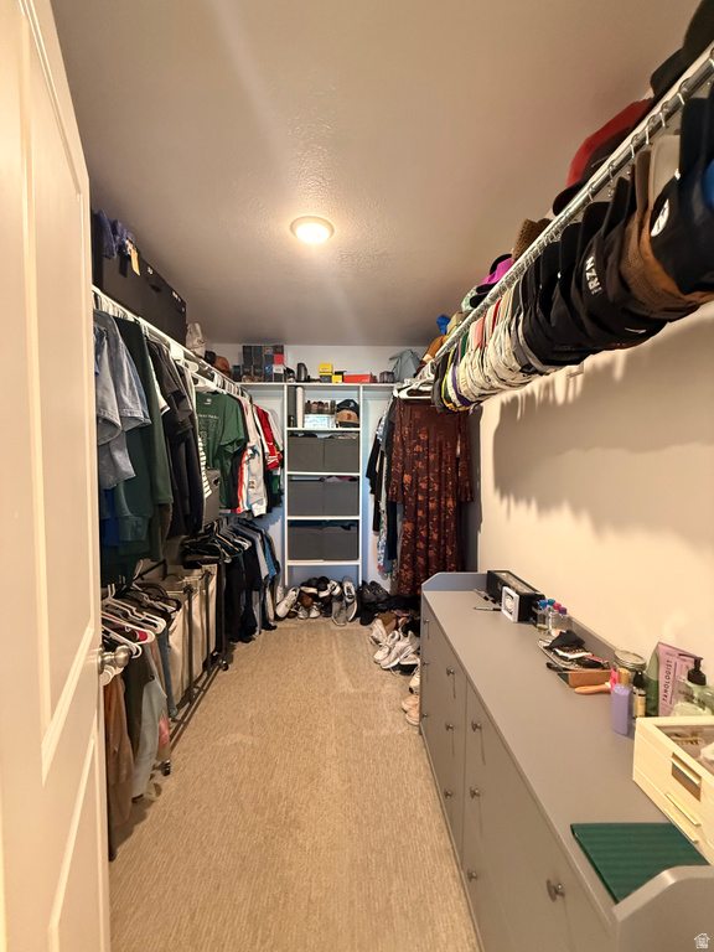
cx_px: 357
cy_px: 476
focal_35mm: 14
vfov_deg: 102.1
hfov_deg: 85.7
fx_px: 385
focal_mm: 2.22
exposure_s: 1/60
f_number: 2.2
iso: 640
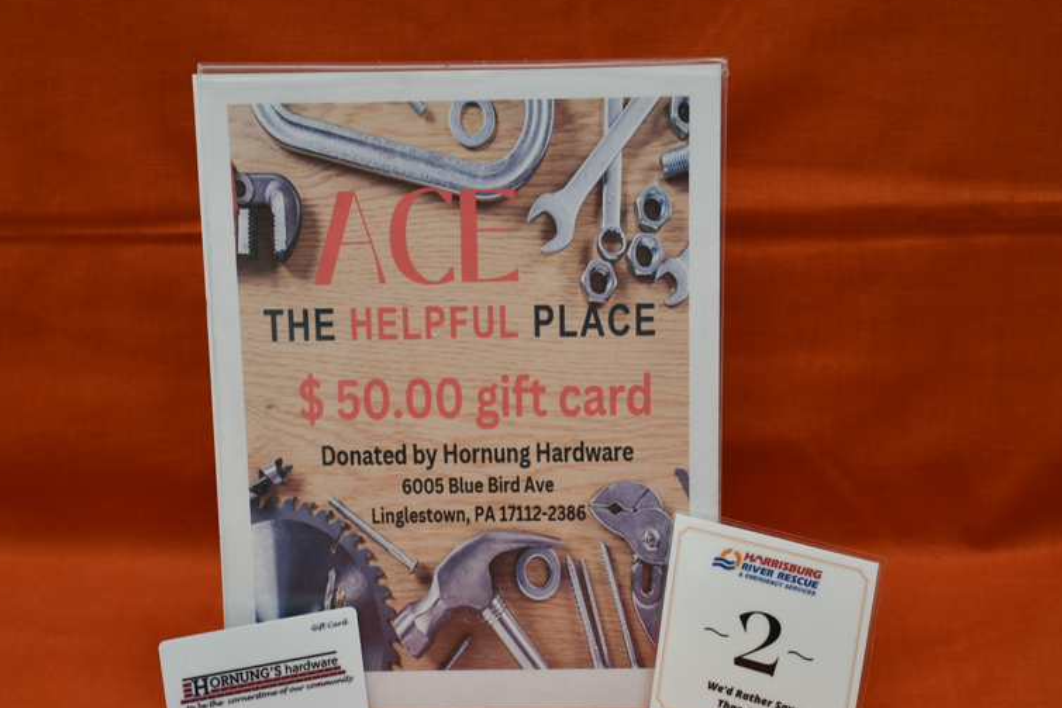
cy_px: 401
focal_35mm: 68
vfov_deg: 20.0
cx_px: 521
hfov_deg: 29.6
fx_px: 2006
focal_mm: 38
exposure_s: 1/30
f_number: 4.2
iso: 400
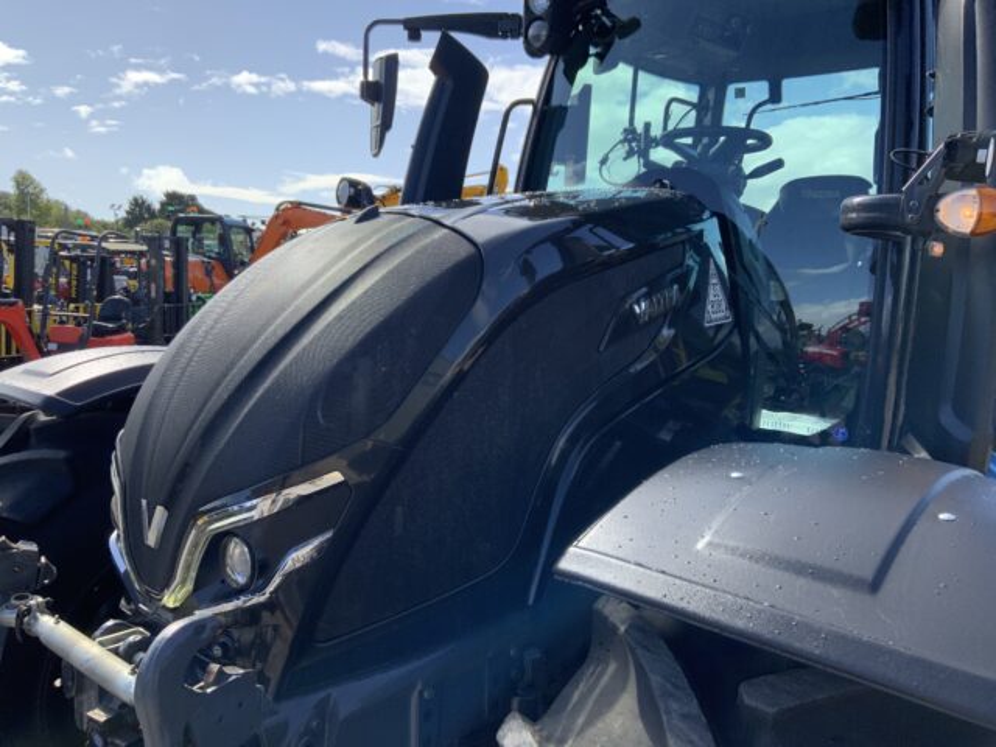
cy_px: 374
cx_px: 498
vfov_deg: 48.2
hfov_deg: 61.7
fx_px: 834
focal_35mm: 29
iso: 16
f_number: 1.8
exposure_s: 1/944
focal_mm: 3
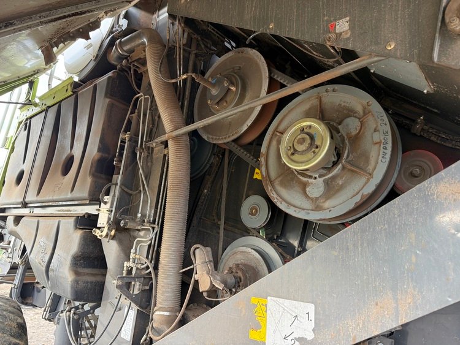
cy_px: 172
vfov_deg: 56.8
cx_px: 230
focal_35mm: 24
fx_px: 319
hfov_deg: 71.6
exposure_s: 1/121
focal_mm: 6.76
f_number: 1.78
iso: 160
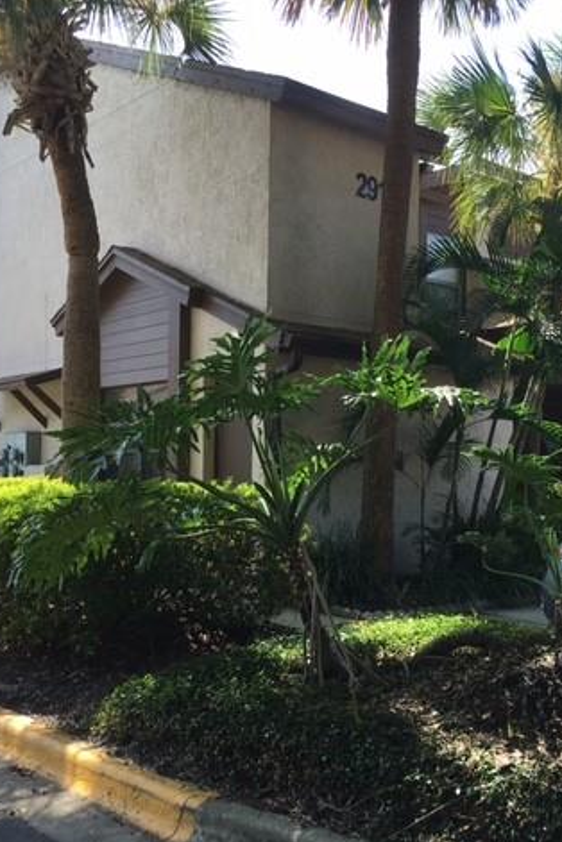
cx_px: 345
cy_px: 427
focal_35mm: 41
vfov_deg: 47.4
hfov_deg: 32.5
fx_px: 960
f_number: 2.2
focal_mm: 4.15
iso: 25
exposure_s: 1/337
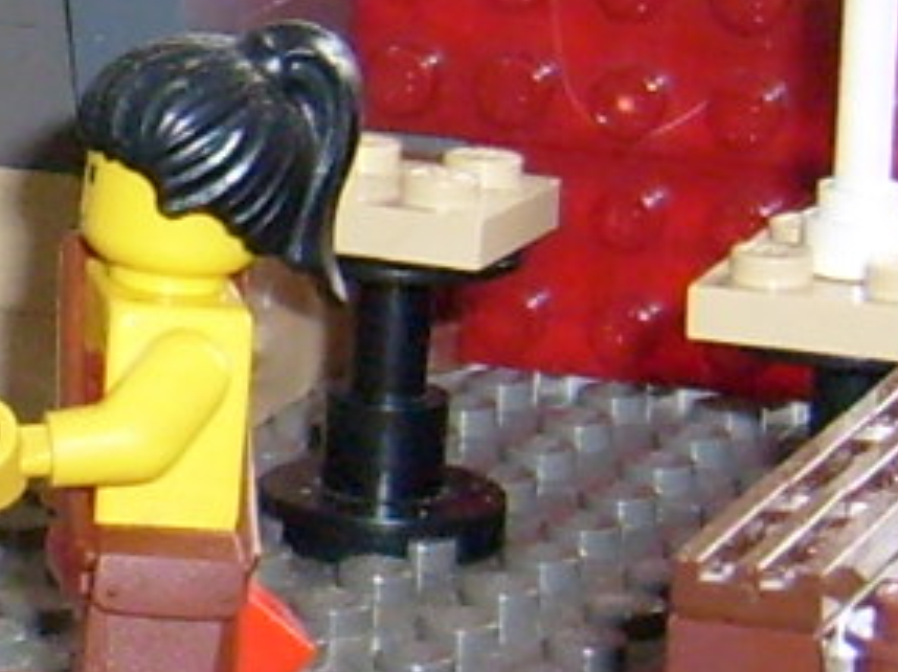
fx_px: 6506
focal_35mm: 251
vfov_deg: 5.9
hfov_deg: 7.5
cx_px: -1121
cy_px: 176
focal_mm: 5.8
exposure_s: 1/45
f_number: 2.8
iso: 100
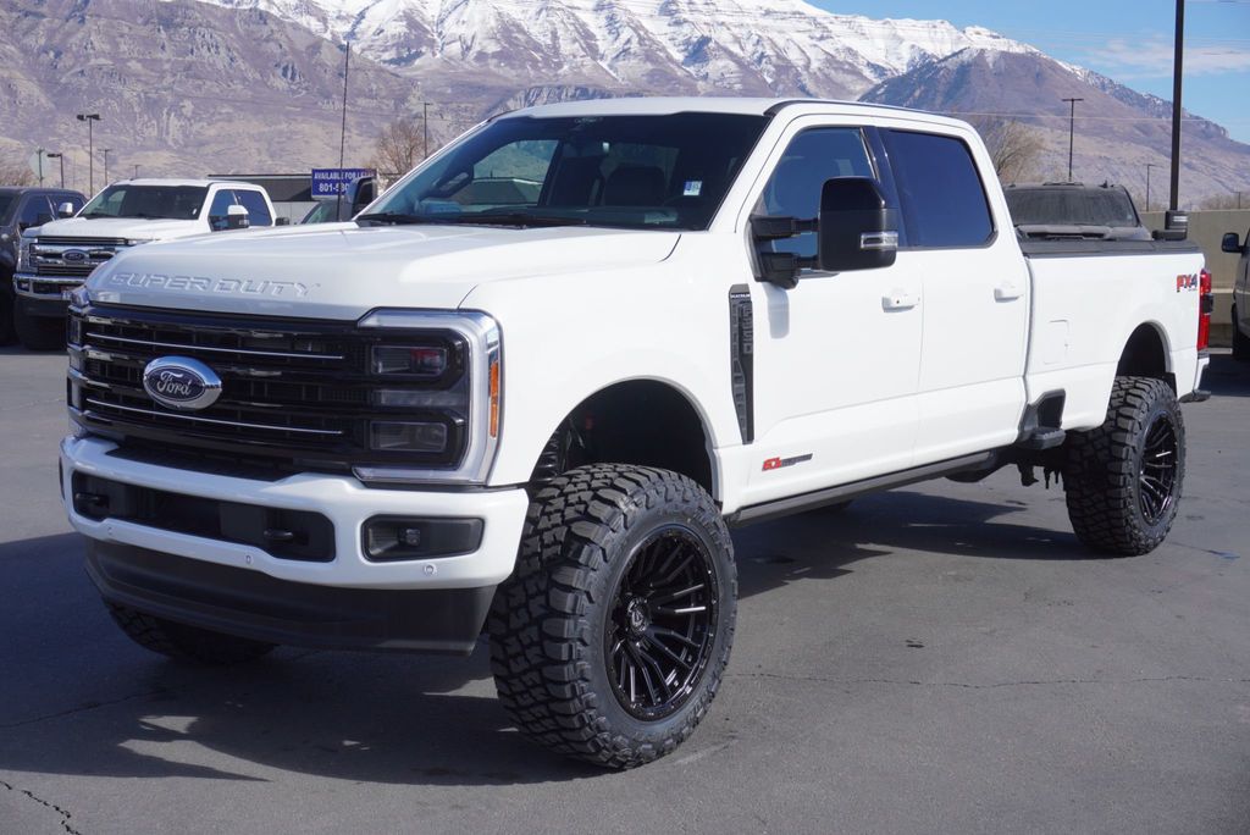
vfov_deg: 29.0
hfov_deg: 42.3
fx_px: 1615
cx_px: 625
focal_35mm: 46
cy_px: 418
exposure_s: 1/250
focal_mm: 31
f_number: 9
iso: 100
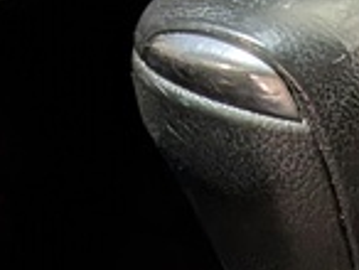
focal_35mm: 168
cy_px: 665
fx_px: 1745
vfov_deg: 8.1
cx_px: 595
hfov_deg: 11.1
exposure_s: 1/50
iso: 30
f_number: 1.7
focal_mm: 4.53
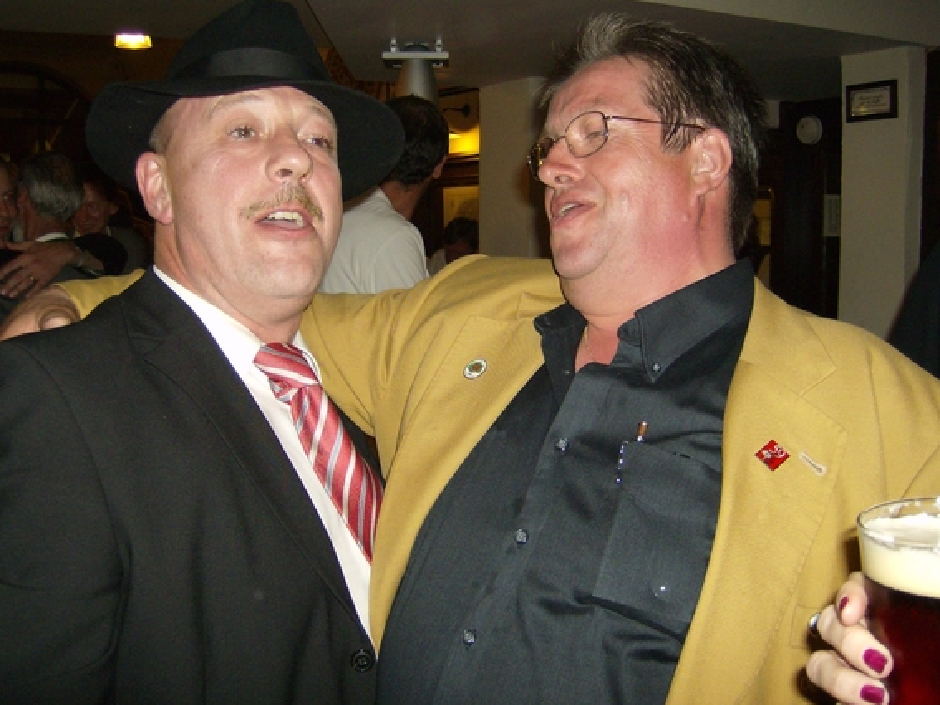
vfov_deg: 37.7
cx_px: 466
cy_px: 338
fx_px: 1032
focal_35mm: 38
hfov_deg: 49.0
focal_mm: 6
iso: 200
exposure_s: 1/60
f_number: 2.8
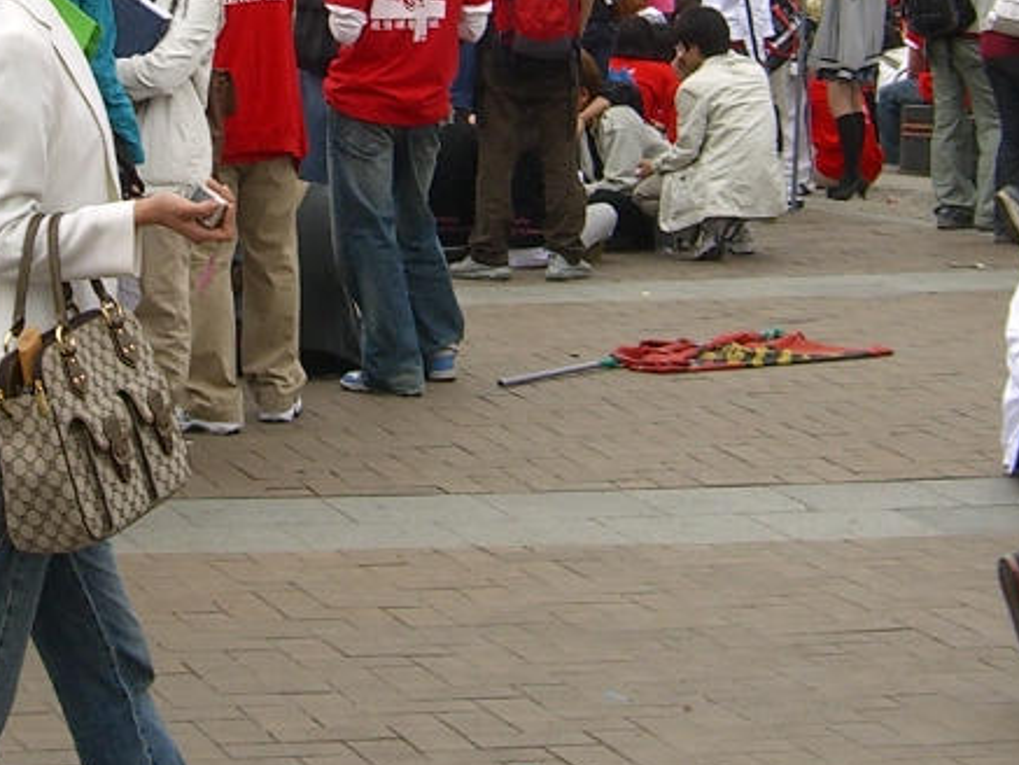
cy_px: -156
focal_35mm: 139
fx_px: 4093
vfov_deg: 10.5
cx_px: 322
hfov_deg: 14.2
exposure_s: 1/320
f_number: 4
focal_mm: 7.9
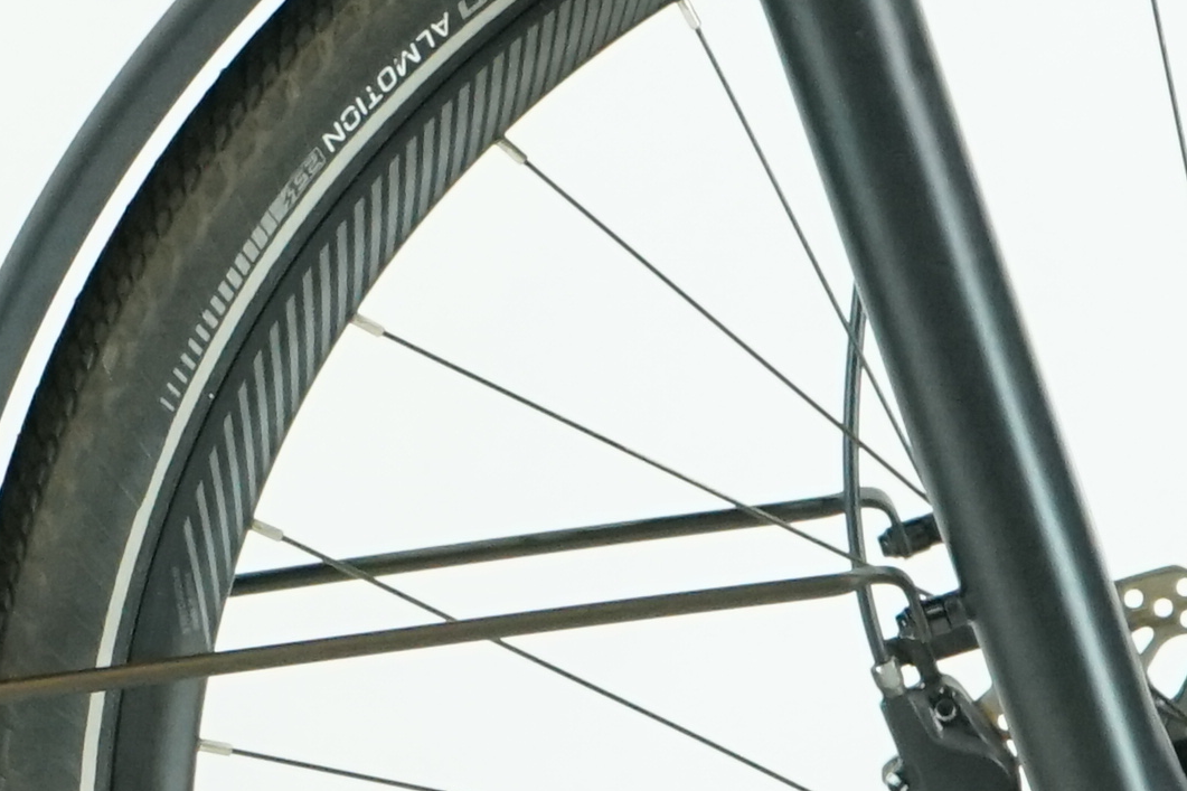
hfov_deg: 5.4
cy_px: -29
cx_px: -737
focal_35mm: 379
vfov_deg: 3.6
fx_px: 12494
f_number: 5.6
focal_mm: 67
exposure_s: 1/200
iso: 2500
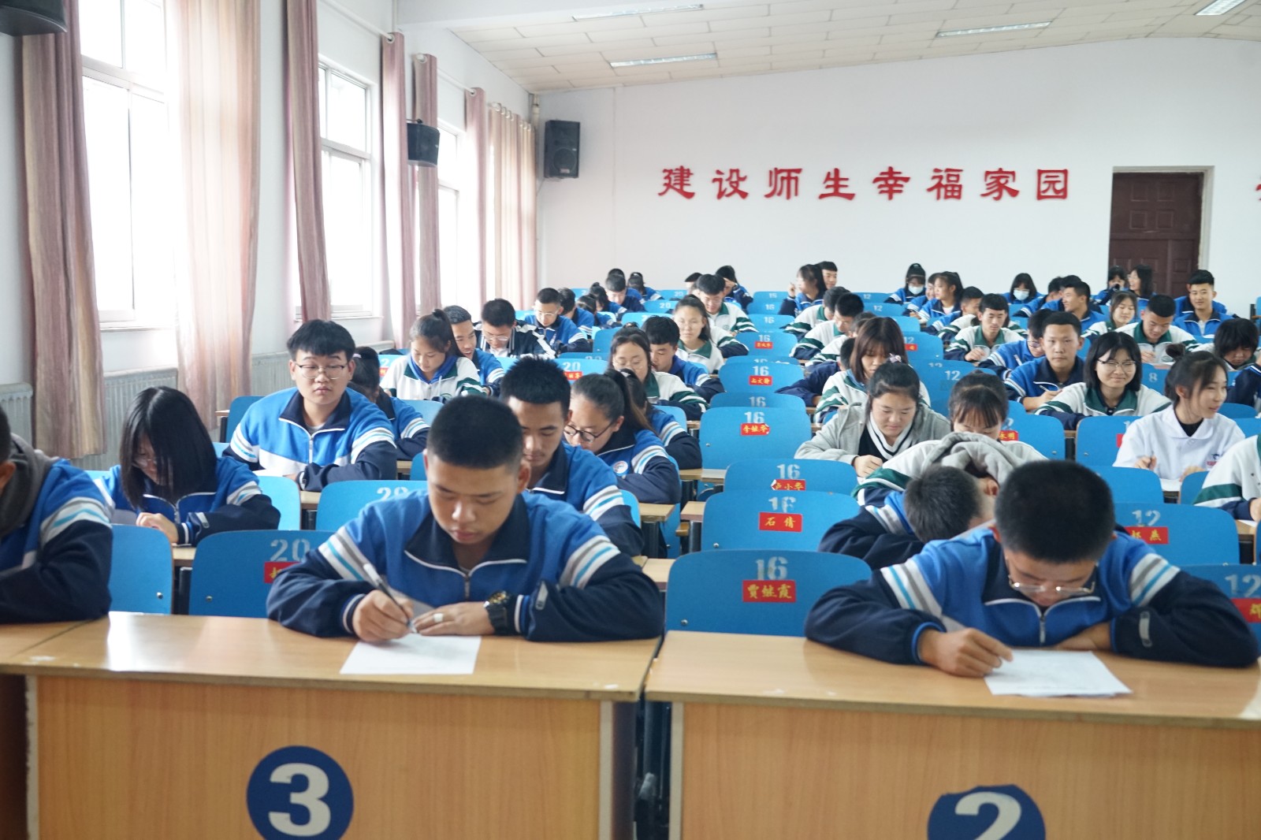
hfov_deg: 49.6
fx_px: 1366
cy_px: 420
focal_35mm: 39
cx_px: 630
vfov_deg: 34.2
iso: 2500
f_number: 4.5
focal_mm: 39
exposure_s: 1/60
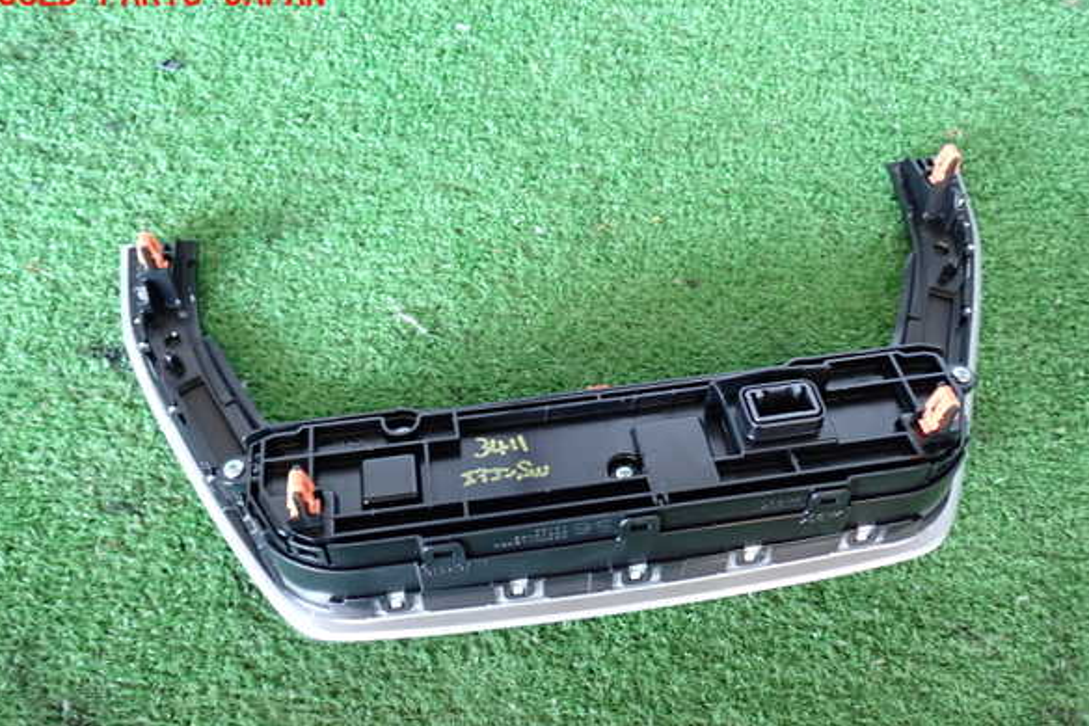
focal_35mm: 32
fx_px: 968
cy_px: 389
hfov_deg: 58.7
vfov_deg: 41.1
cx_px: 545
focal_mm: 5.4
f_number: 2.3
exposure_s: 1/30
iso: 320
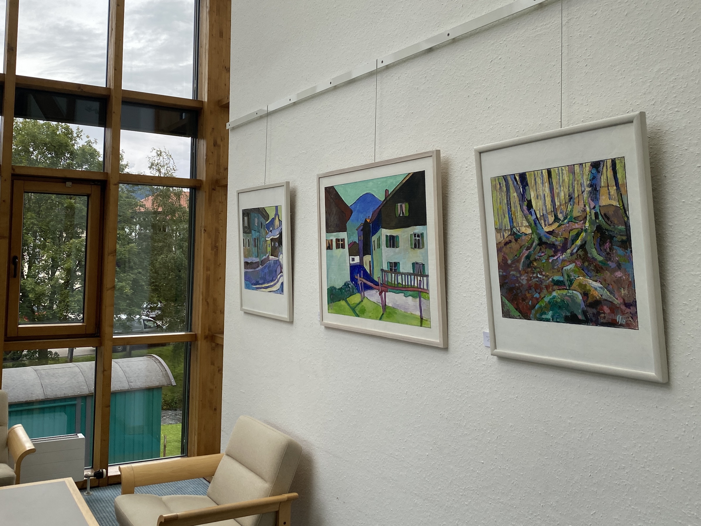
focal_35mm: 26
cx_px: 350
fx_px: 527
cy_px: 263
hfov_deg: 67.3
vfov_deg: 53.1
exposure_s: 1/1272
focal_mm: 4.25
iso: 32
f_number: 1.8
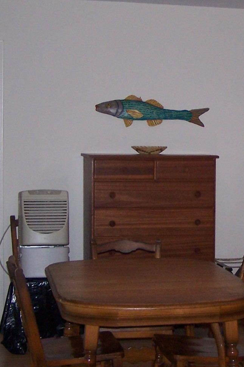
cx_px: 249
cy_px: 145
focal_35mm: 84
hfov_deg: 15.9
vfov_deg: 24.2
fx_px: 855
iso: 140
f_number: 2.8
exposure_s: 1/60
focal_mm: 6.3
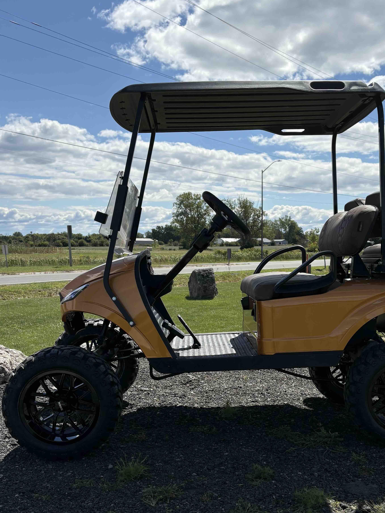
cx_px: 265
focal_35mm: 41
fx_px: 608
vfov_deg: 45.4
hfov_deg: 34.7
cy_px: 322
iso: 50
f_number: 1.6
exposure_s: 1/6329
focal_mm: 5.96
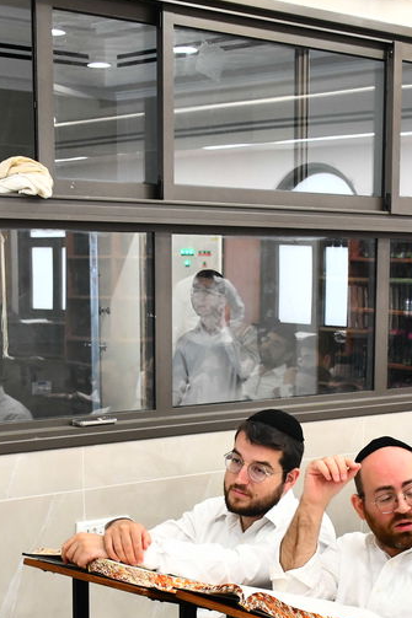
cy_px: 507
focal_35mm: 78
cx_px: 299
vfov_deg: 25.5
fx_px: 1340
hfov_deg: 17.4
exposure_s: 1/125
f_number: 5.6
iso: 1600
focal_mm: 28
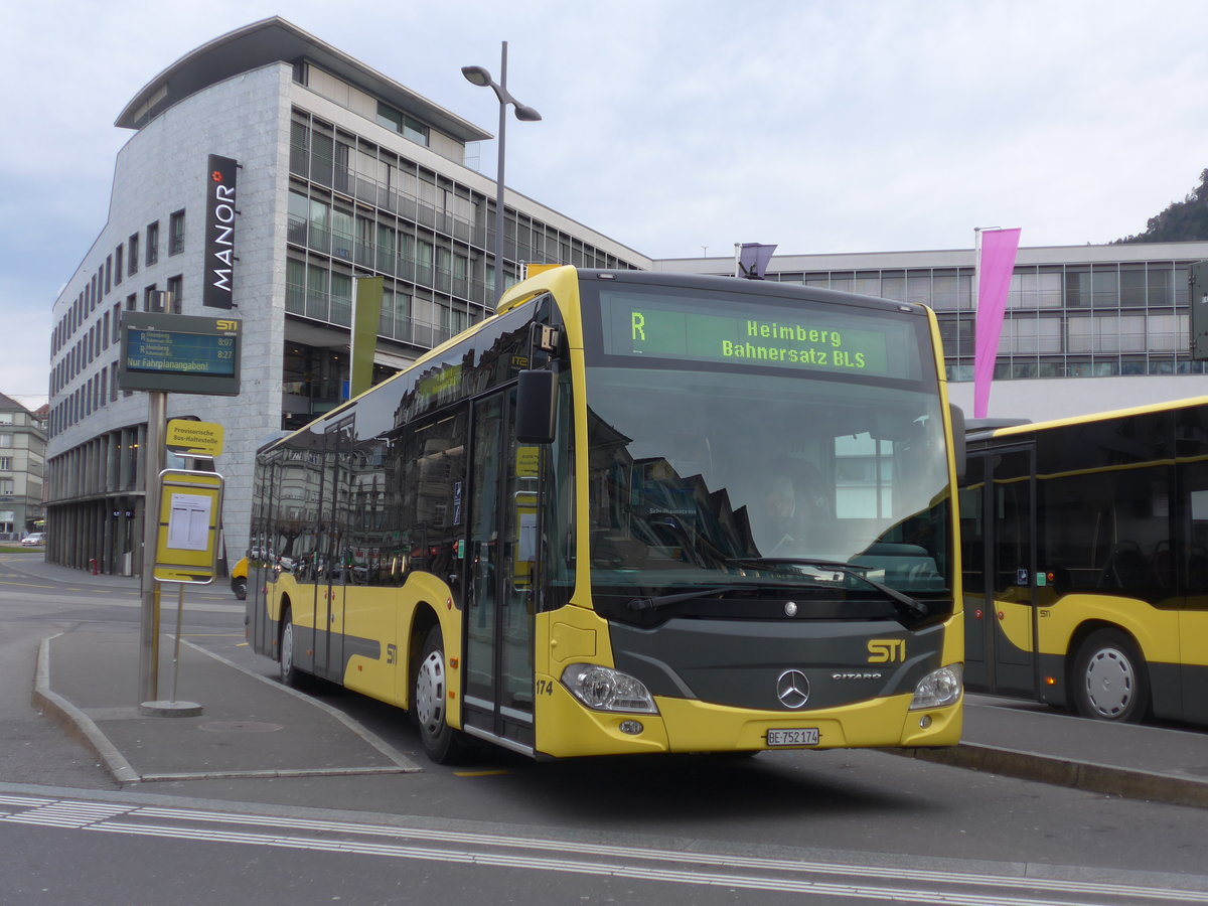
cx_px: 604
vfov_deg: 35.1
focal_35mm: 41
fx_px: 1431
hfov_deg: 45.8
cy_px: 453
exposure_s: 1/100
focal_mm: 8.4
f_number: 2.6
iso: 80
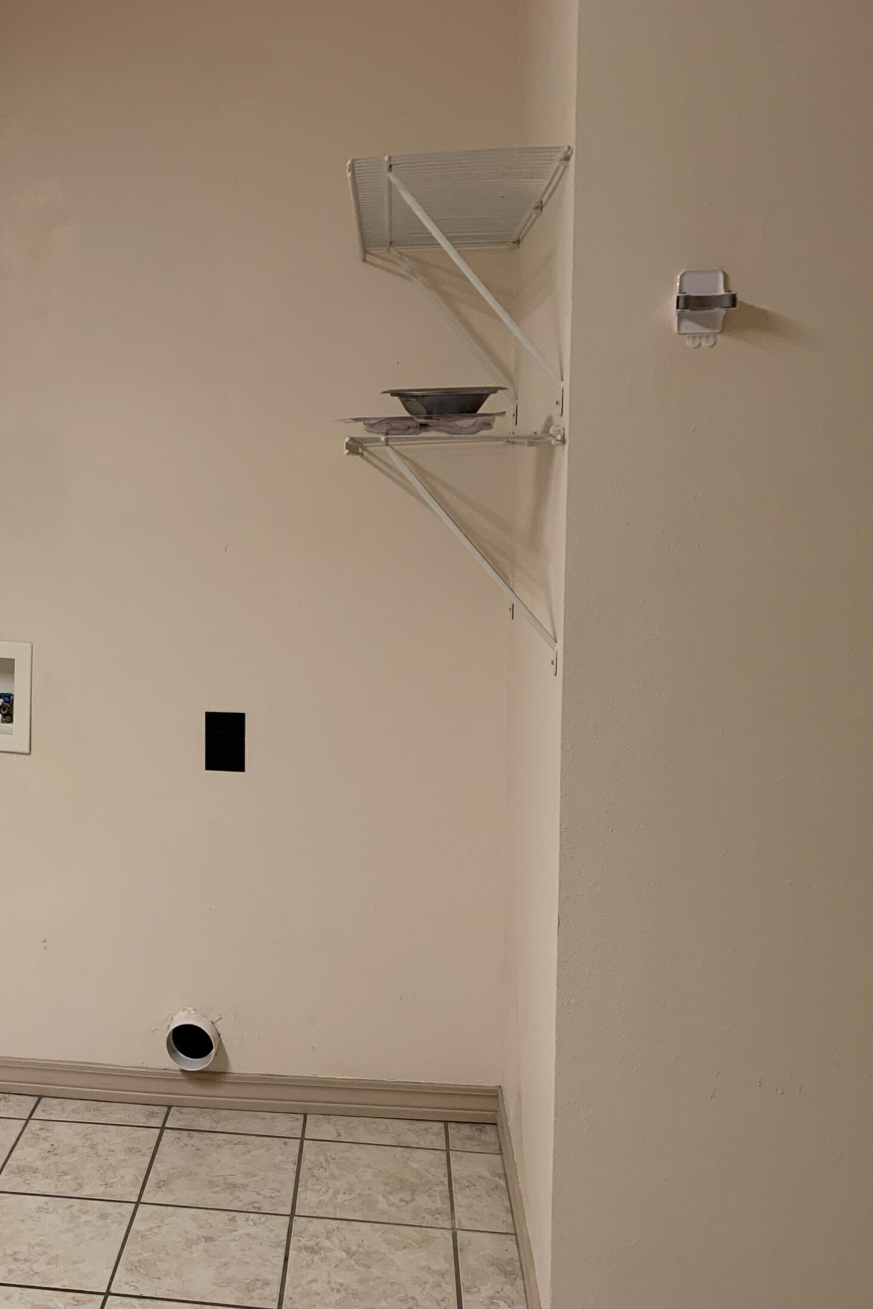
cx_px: 131
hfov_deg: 34.4
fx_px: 1346
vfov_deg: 51.9
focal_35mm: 37
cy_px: 661
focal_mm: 4.25
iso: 160
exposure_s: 1/60
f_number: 1.8
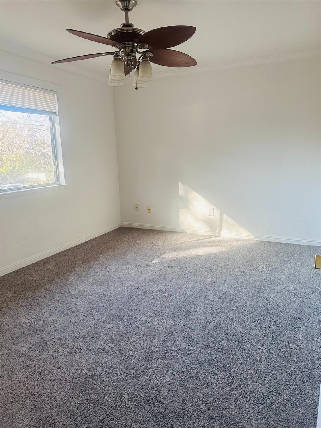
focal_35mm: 24
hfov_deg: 56.8
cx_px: 160
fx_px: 297
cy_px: 214
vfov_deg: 71.6
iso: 250
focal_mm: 6.86
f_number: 1.78
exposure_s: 1/100
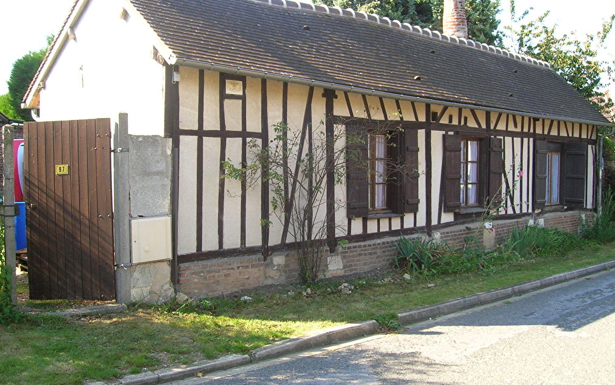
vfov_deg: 34.4
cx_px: 315
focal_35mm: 37
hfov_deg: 52.7
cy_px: 167
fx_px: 620
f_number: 4.9
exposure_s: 1/82.1
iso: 71
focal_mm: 5.7
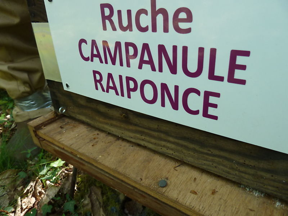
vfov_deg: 54.9
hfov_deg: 69.4
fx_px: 208
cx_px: 144
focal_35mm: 25
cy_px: 108
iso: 160
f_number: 3.3
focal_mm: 4.1
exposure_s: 1/100
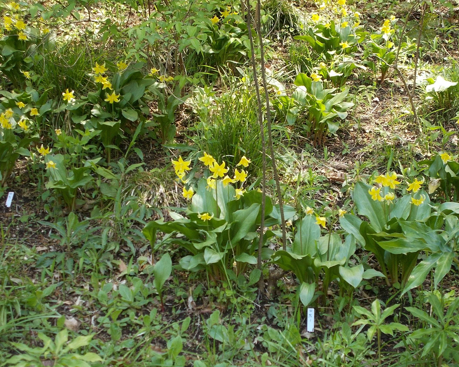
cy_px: 185
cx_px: 244
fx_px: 1087
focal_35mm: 80
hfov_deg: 23.8
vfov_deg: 19.2
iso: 125
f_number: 5.8
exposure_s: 1/60
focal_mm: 13.5
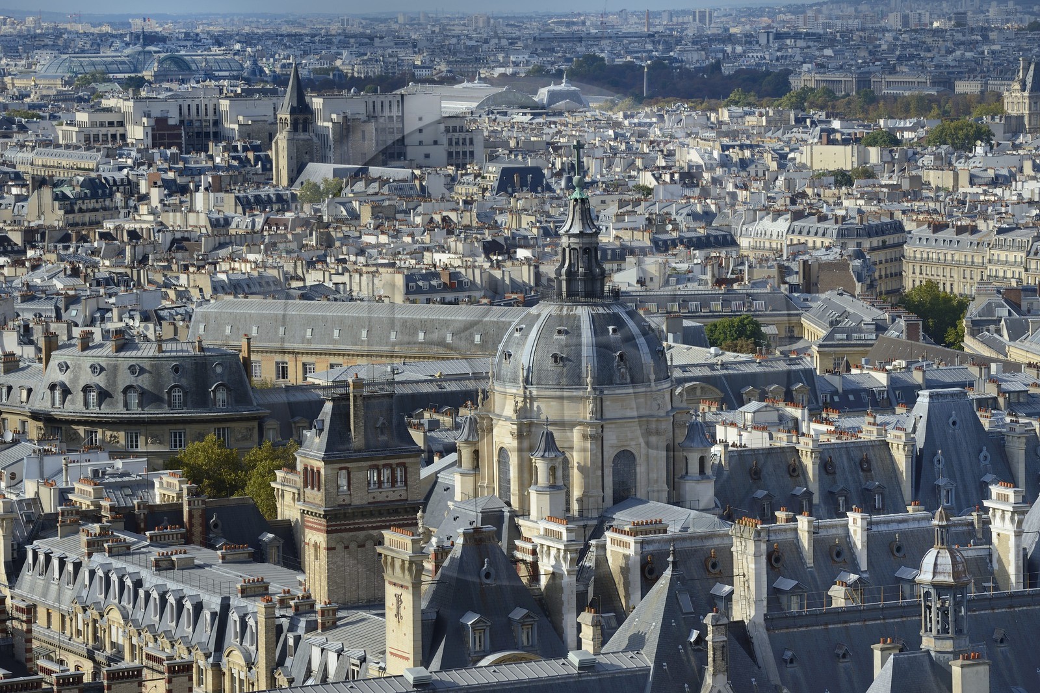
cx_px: 520
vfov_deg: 10.5
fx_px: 3755
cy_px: 346
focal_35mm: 130
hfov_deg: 15.8
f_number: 11
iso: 200
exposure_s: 1/250
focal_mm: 130
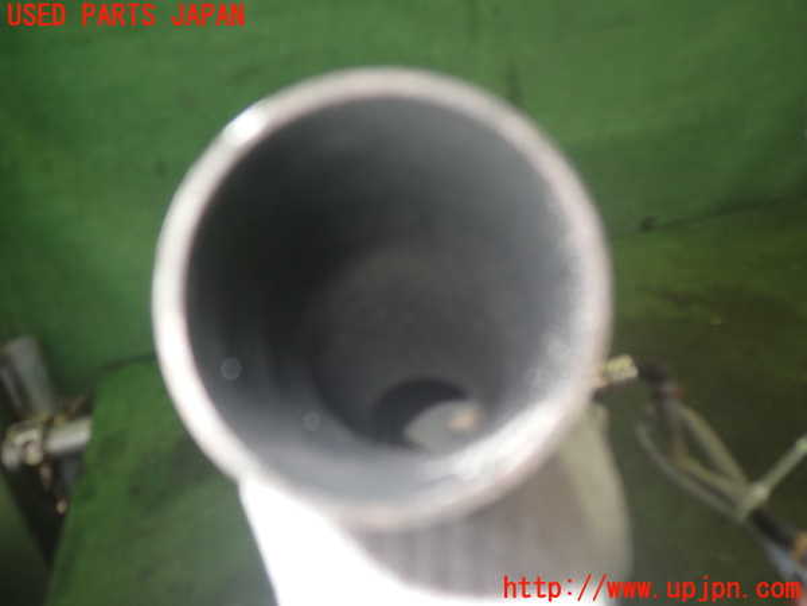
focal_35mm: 30
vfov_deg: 46.8
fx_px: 699
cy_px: 303
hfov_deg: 60.0
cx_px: 404
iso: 200
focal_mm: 5.4
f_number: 2.3
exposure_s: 1/30
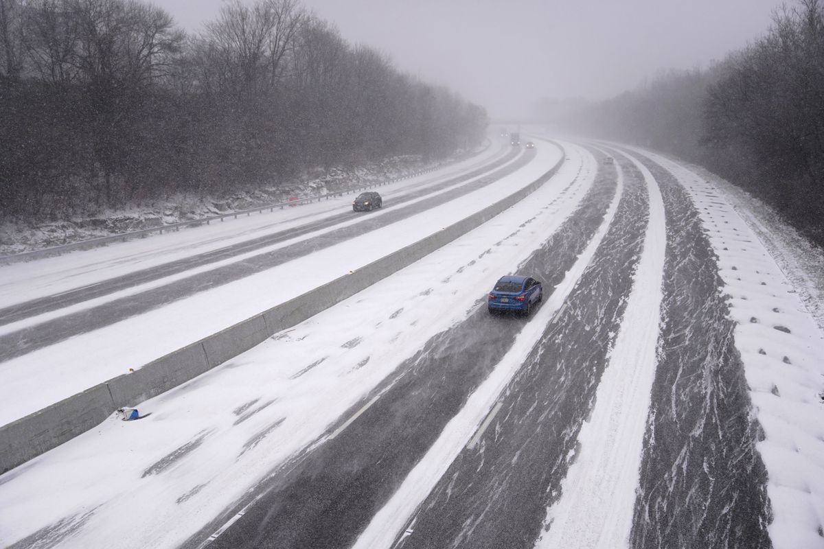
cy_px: 274
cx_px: 412
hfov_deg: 61.9
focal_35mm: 30
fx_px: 687
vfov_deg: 43.6
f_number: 2.8
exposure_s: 1/2500
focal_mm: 30
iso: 500
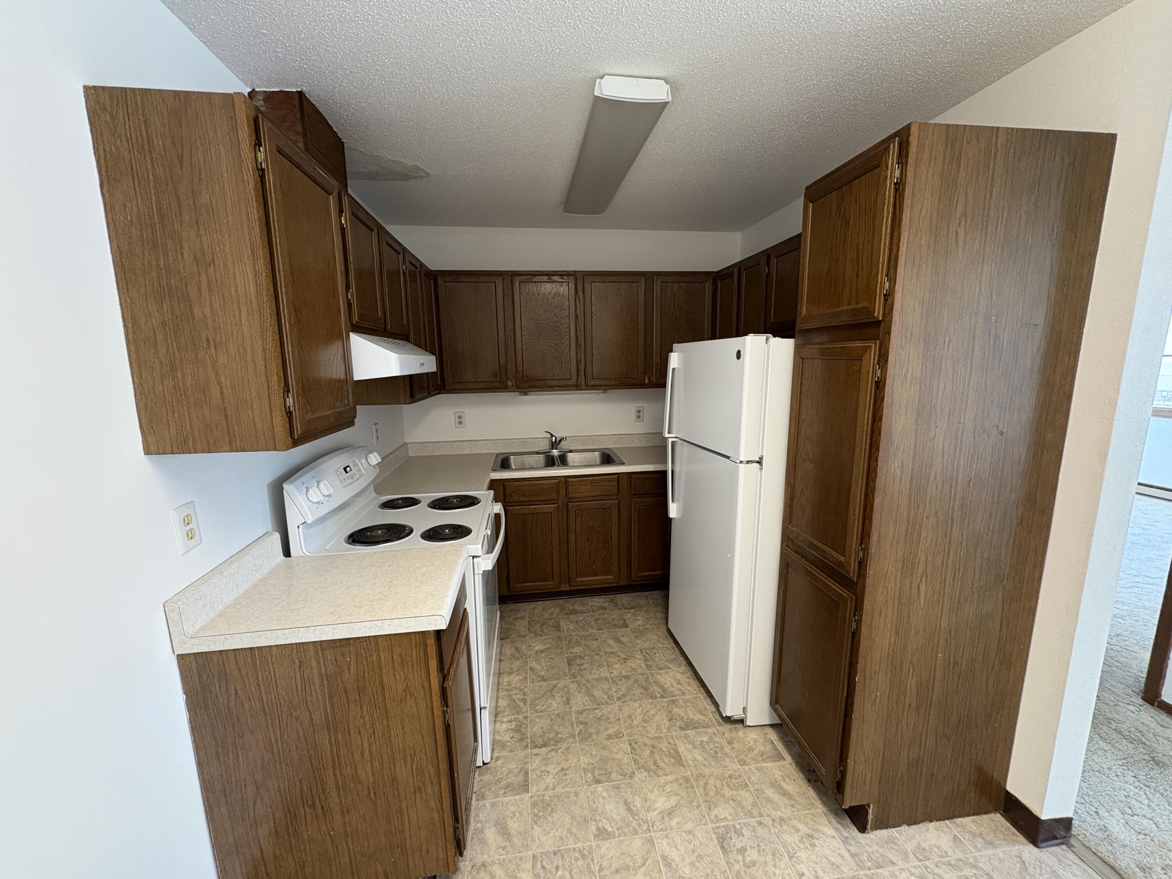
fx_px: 474
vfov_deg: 85.7
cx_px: 586
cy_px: 440
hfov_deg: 102.1
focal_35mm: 14
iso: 250
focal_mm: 2.22
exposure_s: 1/60
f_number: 2.2
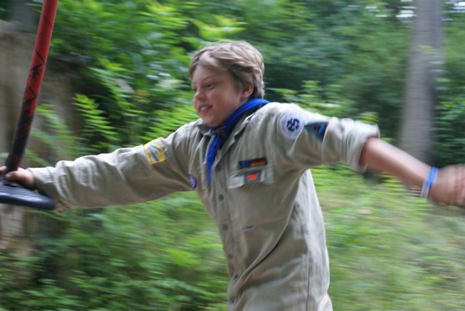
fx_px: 873
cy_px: 156
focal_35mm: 68
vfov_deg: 20.2
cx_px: 232
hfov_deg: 29.8
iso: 800
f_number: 5.6
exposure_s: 1/80
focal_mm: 45
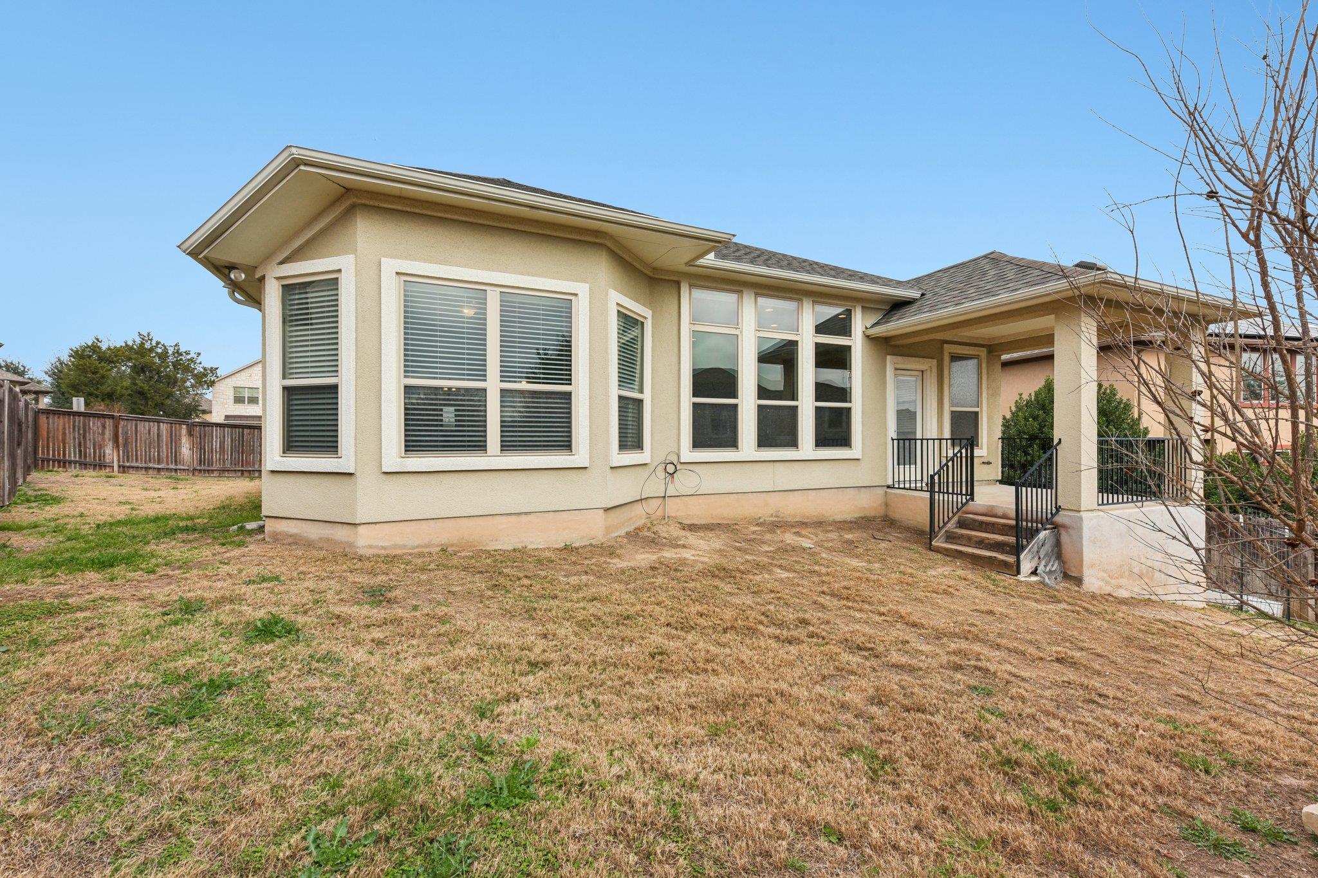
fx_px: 512
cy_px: 439
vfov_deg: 81.2
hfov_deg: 104.3
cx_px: 659
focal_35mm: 14
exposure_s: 1/320
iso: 100
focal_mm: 14
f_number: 8
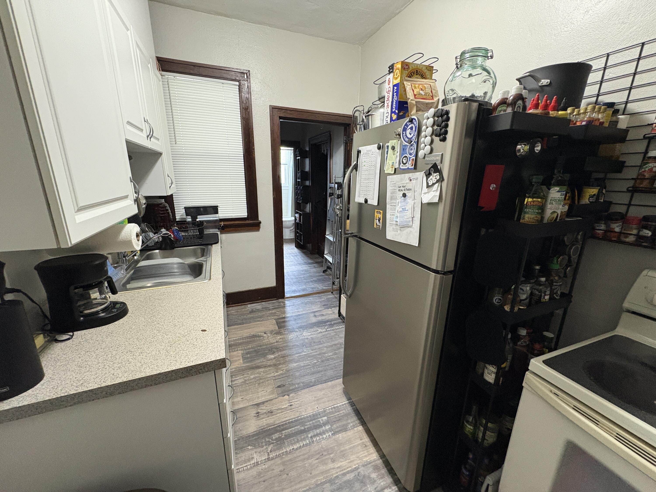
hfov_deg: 102.1
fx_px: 265
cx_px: 328
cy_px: 246
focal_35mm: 14
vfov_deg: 85.7
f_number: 2.2
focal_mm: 2.22
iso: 500
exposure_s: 1/60
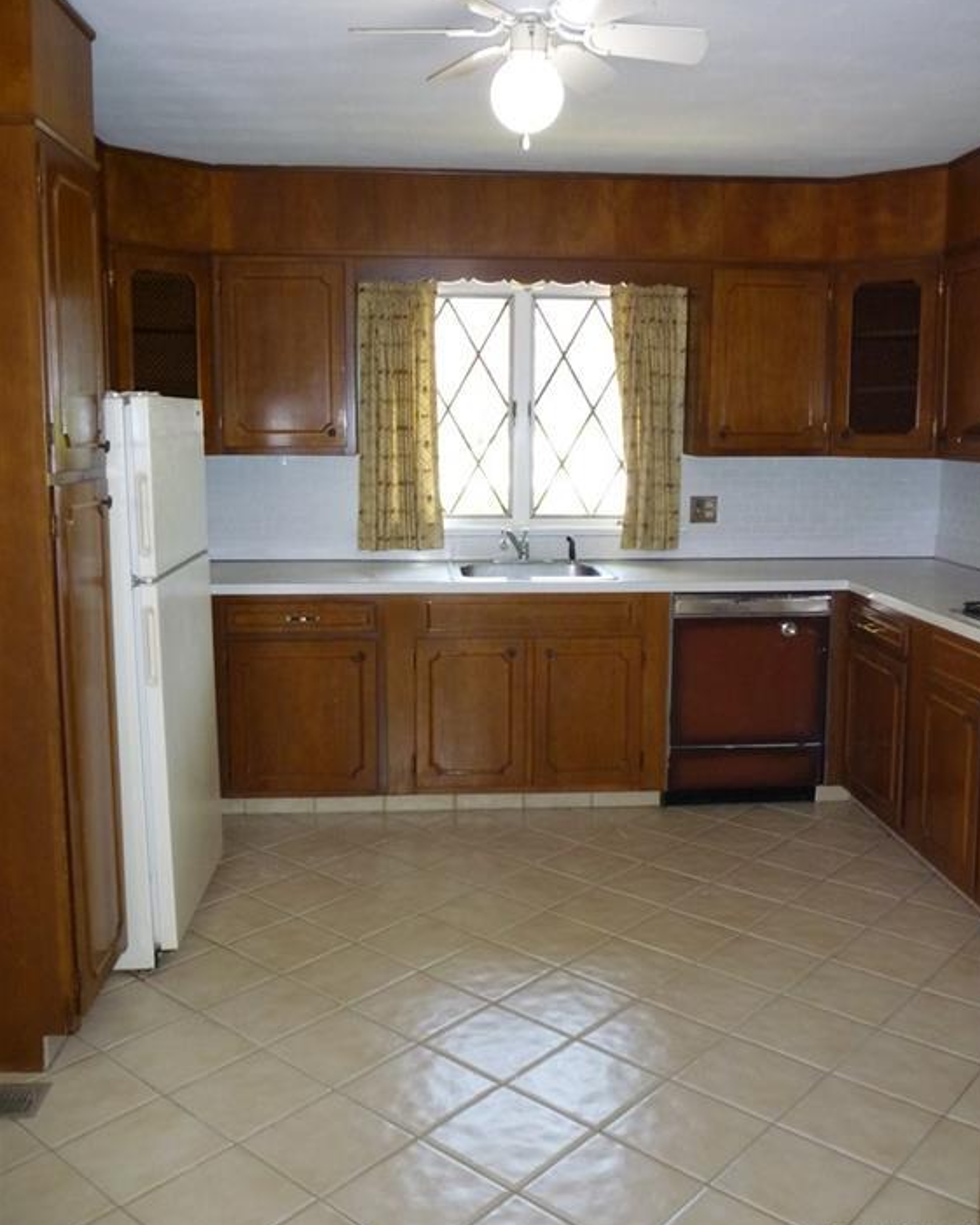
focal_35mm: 31
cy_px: 577
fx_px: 1124
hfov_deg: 47.1
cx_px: 501
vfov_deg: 57.1
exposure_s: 1/30
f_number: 3.3
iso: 320
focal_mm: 5.2
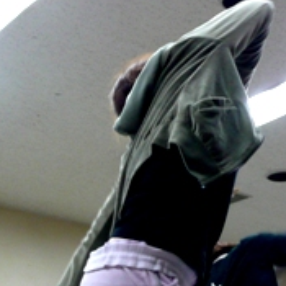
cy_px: 213
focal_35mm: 98
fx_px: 916
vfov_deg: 17.6
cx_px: 36
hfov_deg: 17.5
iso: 200
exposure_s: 1/20
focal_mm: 7.3
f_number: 4.1
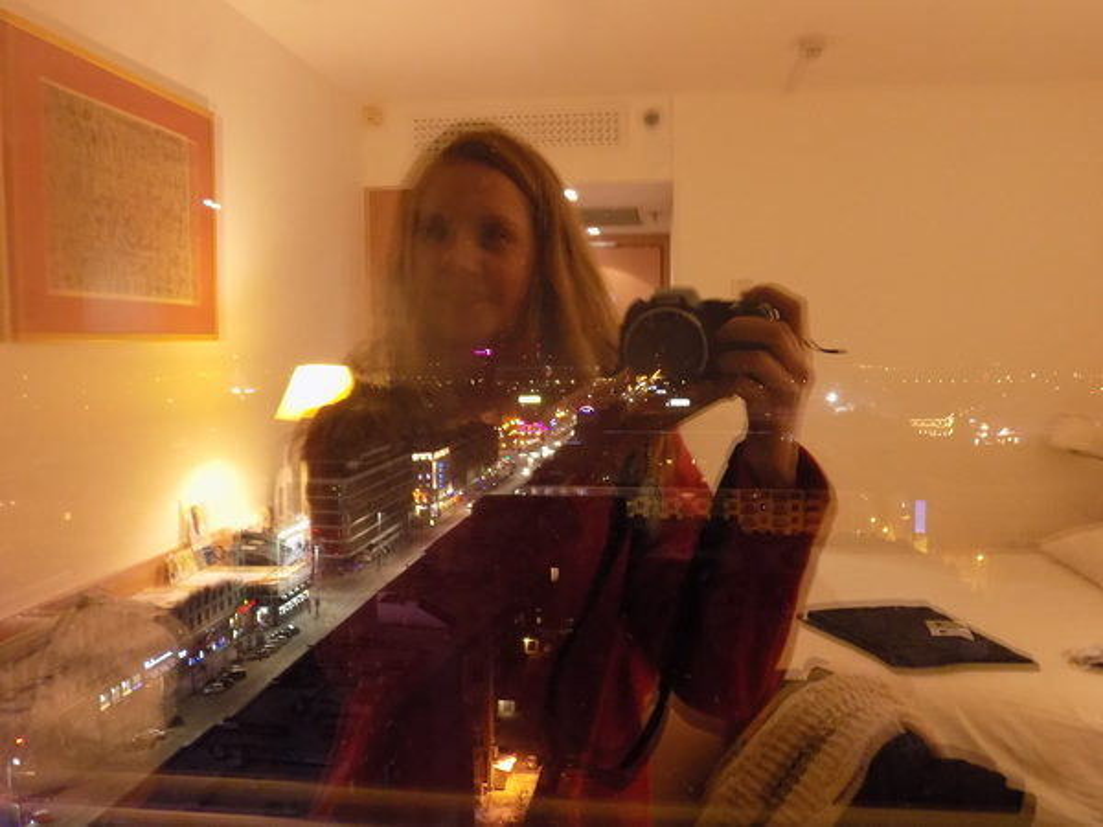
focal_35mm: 30
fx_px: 956
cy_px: 414
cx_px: 552
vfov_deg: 46.8
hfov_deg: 60.0
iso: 400
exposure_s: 1/1.6
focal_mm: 5.3
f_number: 3.3
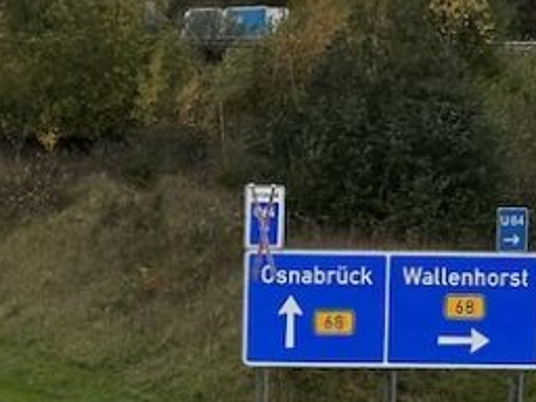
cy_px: 205
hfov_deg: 8.6
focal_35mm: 219
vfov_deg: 6.8
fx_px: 3391
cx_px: -530
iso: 64
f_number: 1.78
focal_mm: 6.86
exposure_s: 1/1357
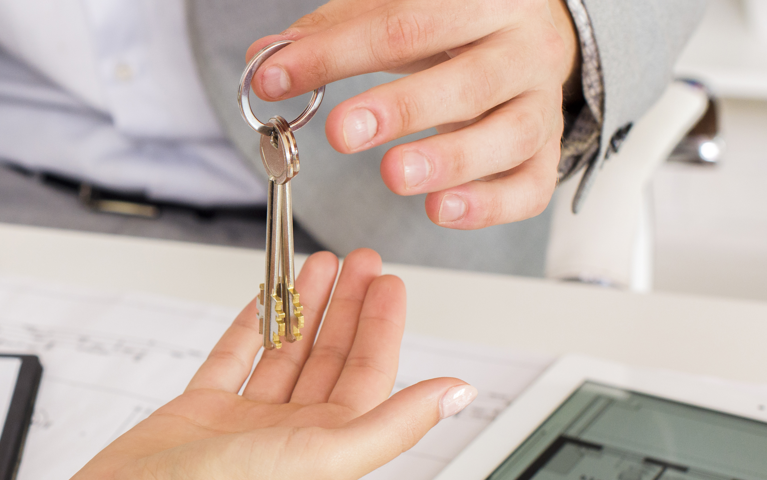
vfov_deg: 12.0
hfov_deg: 18.6
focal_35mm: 109
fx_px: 2278
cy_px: 307
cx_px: -4
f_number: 5
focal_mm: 50
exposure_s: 1/160
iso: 320
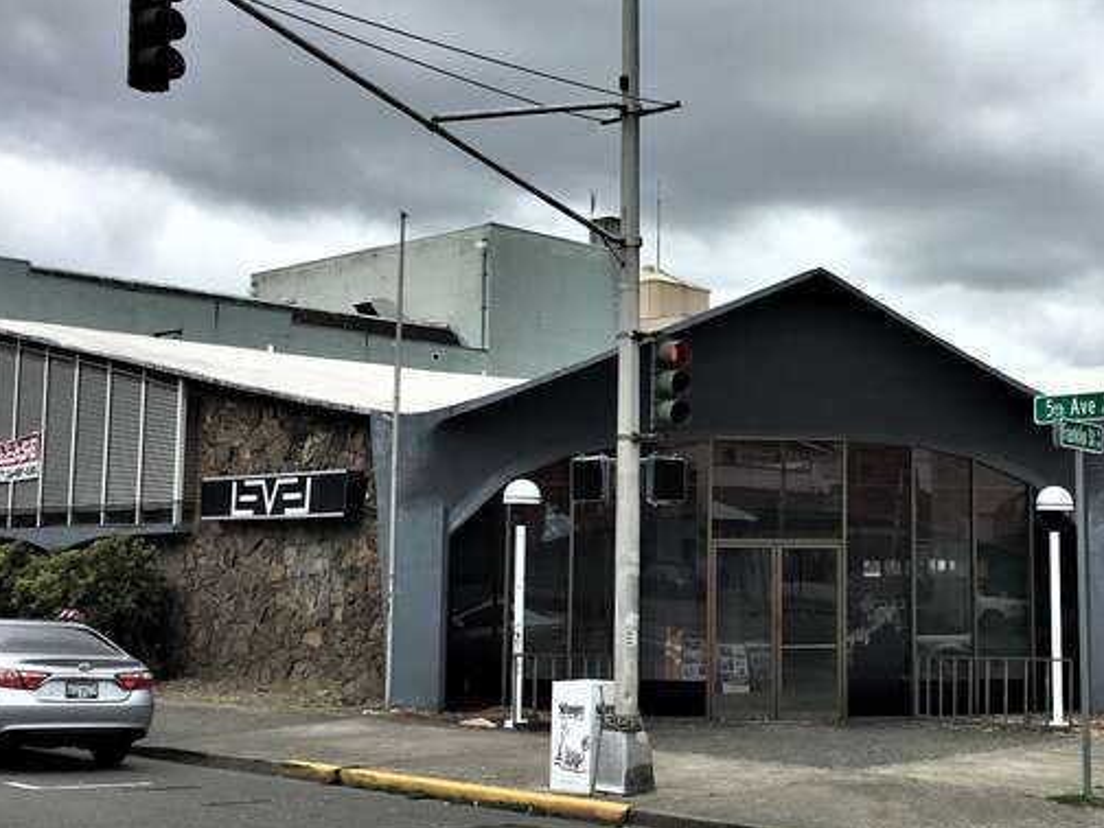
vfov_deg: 31.5
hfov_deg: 40.8
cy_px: 407
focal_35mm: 46
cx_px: 727
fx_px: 1467
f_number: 2.2
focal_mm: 4.15
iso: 25
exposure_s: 1/1166
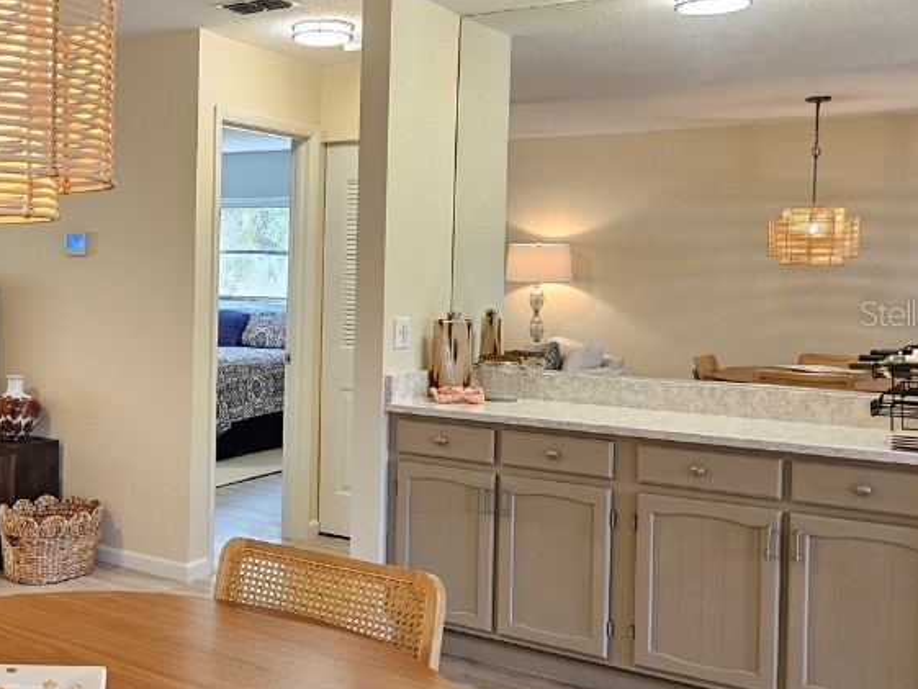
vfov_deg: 34.3
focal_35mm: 42
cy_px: 313
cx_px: 177
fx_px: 1114
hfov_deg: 42.7
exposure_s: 1/120
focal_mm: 5.4
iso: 320
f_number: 1.8
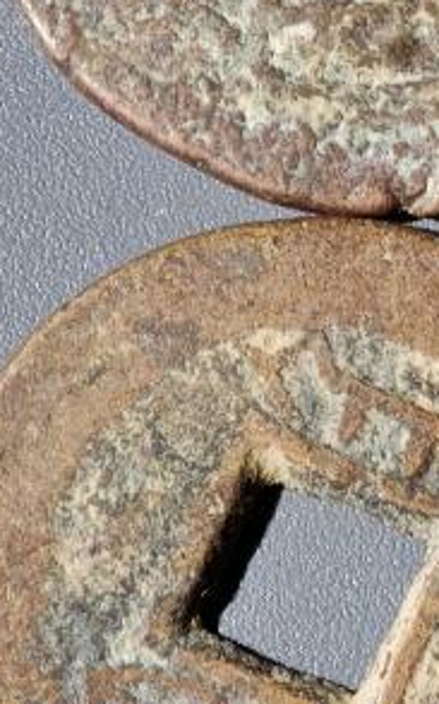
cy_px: 401
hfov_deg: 2.9
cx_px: 1360
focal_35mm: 437
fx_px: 8369
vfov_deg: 4.8
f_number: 2
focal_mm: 9
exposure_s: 1/95.7
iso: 400
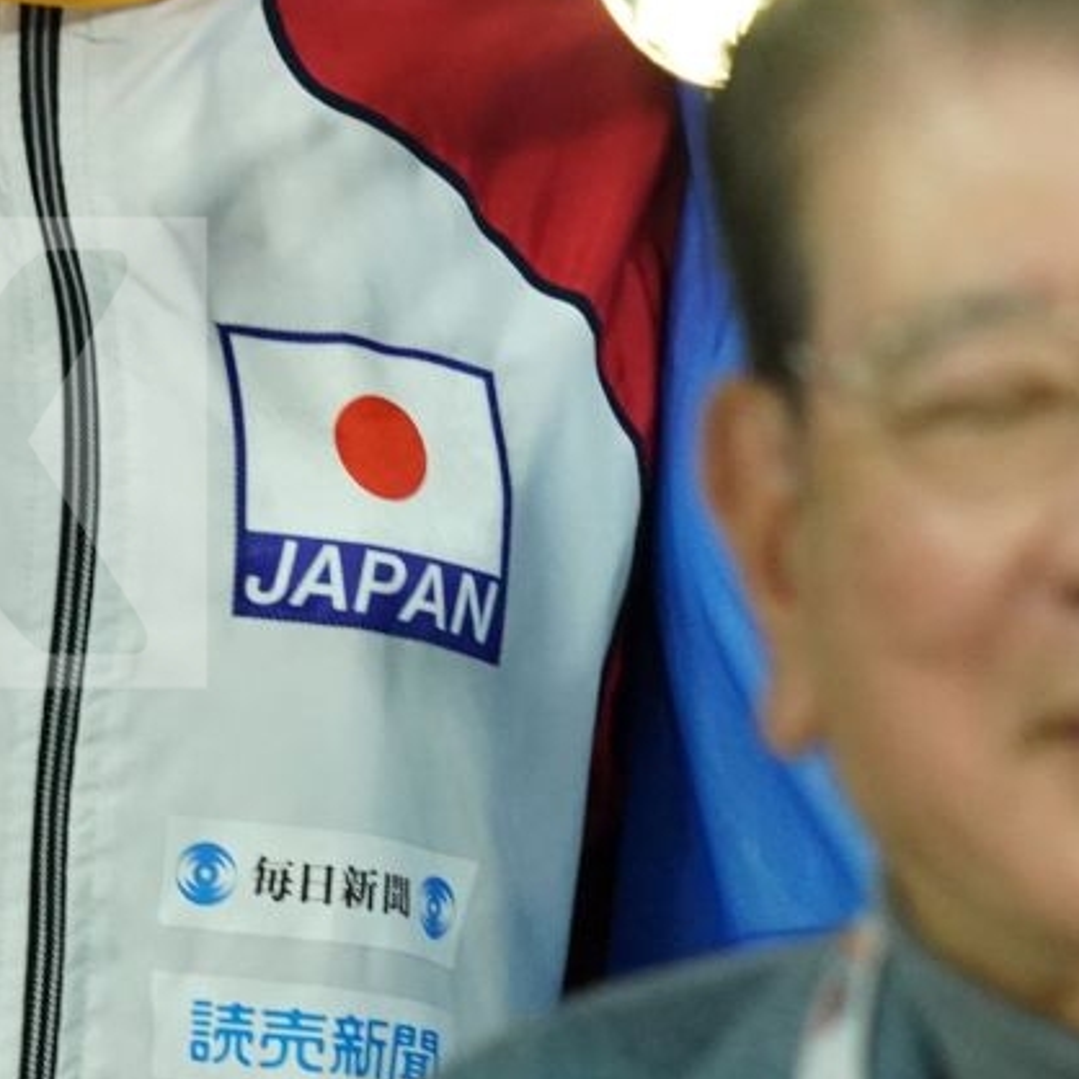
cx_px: 1717
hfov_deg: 1.2
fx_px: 51593
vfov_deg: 1.2
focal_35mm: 1463
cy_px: -465
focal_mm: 400
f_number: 2.8
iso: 4000
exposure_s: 1/500
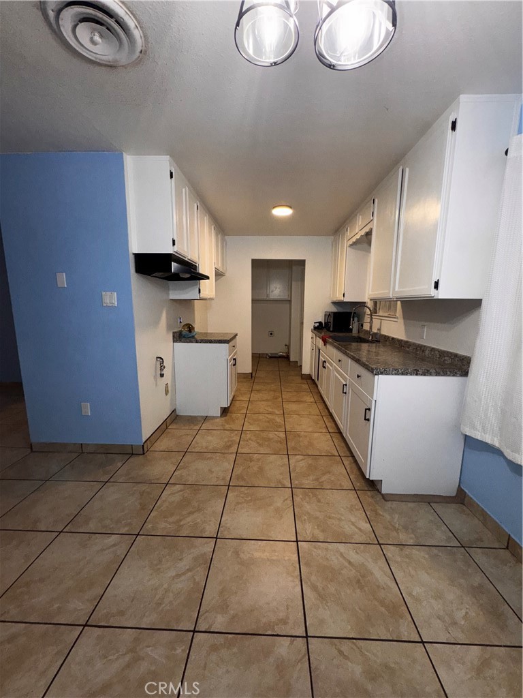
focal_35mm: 14
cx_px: 262
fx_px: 282
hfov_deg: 85.7
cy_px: 349
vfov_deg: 102.1
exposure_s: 1/60
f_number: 2.2
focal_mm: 2.22
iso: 125
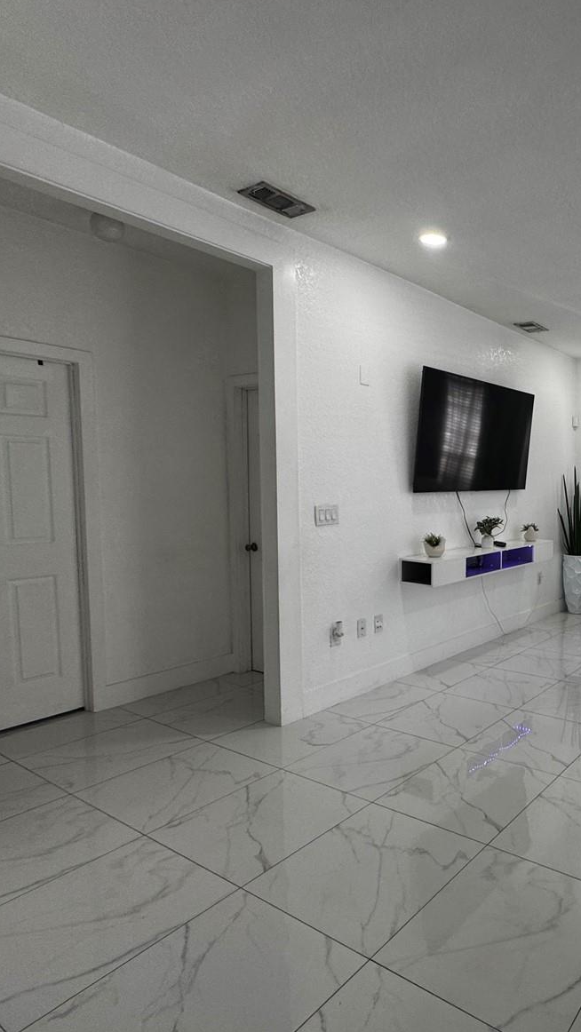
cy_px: 521
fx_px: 575
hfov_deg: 47.0
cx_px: 546
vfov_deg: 83.8
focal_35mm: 21
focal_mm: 2.22
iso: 80
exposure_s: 1/120
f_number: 2.2
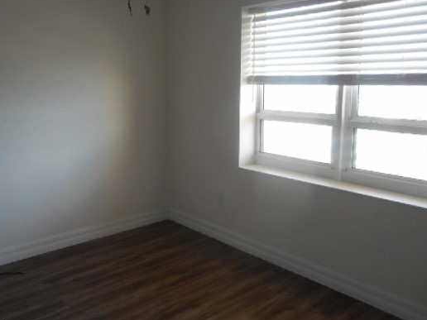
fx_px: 382
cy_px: 140
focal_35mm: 31
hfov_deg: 58.3
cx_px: 205
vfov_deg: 45.3
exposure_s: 1/30
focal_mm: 4.5
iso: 140
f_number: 3.7
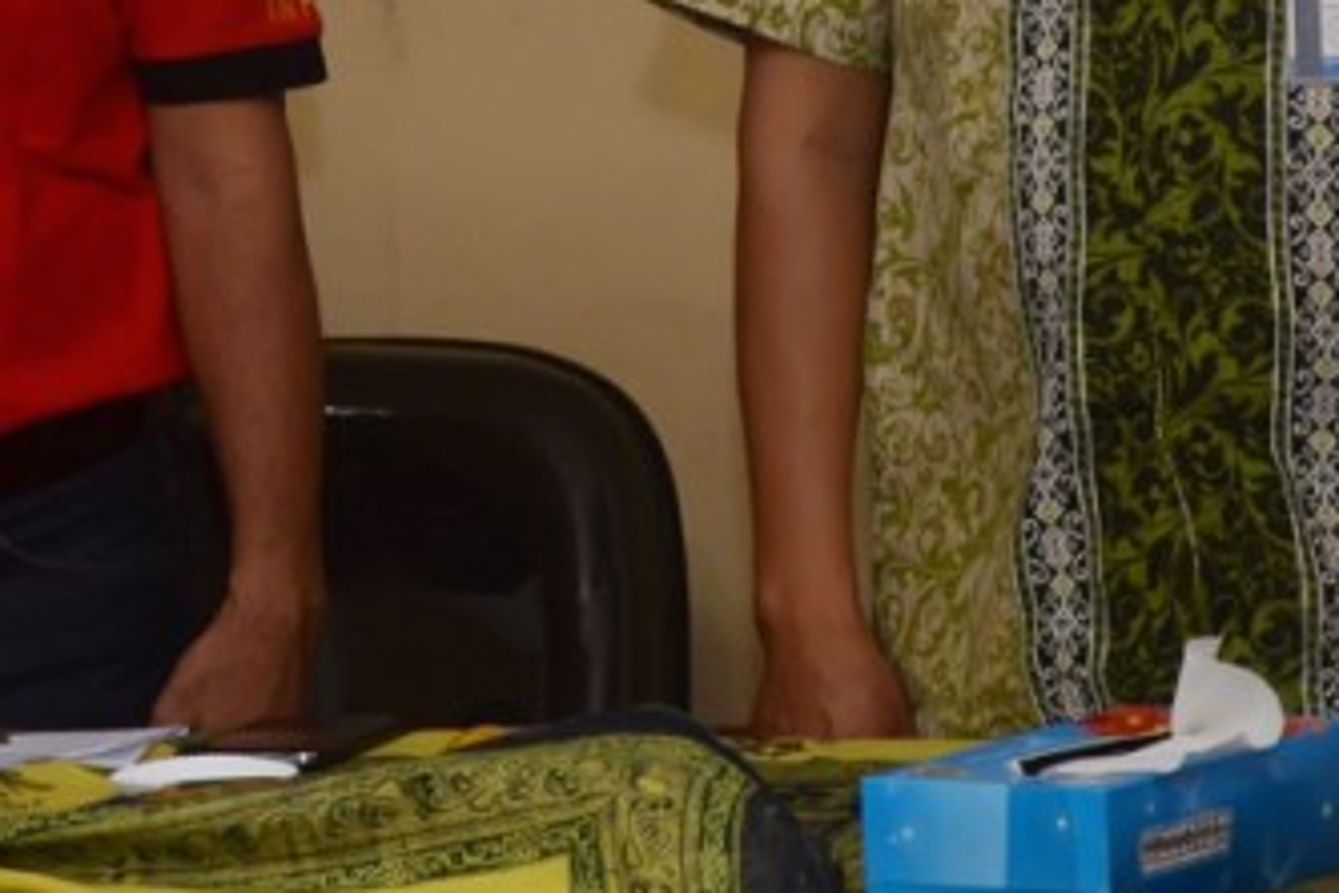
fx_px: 6509
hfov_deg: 11.5
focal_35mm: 175
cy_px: -193
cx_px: -229
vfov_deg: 7.8
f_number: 4.5
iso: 560
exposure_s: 1/80
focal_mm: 38
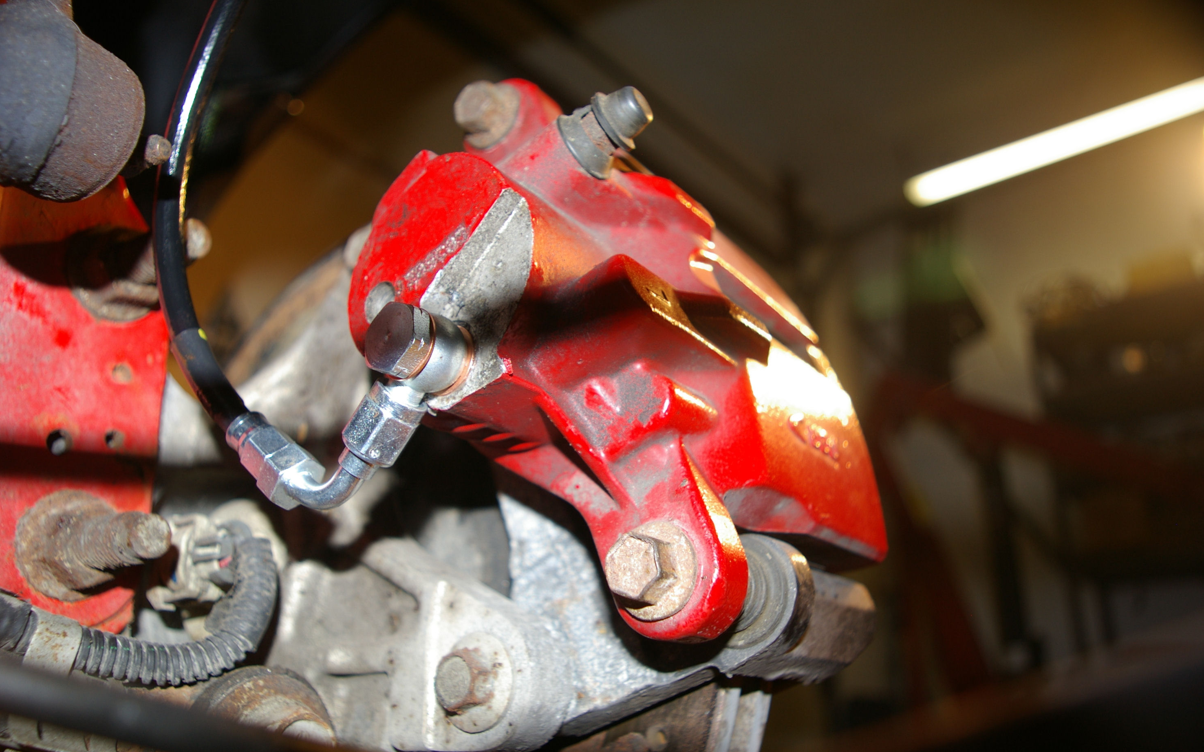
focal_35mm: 28
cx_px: 595
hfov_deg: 66.5
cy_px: 384
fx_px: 919
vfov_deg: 44.5
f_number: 3.5
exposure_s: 1/30
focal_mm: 18
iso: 200
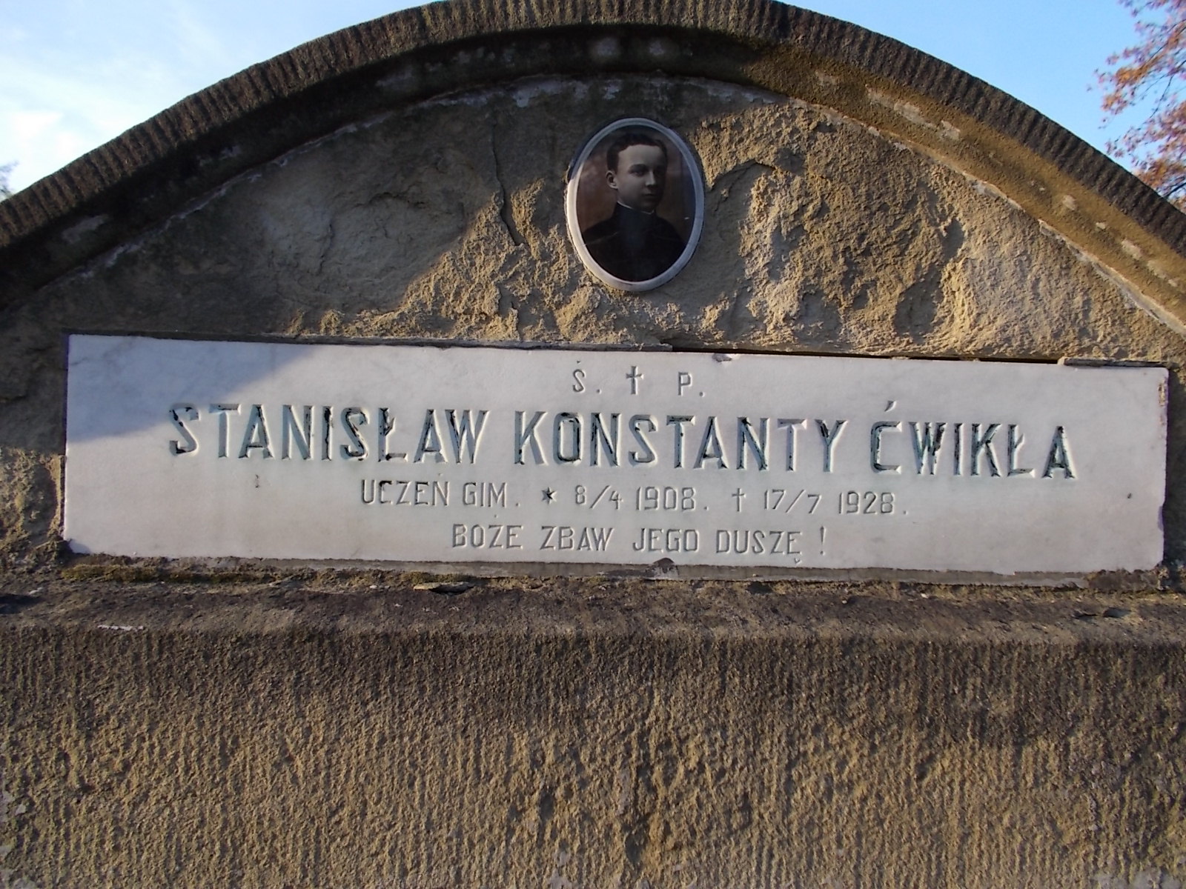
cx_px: 593
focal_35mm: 26
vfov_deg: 53.1
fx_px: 891
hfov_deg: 67.3
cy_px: 444
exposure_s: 1/250
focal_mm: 4.6
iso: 80
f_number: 3.2
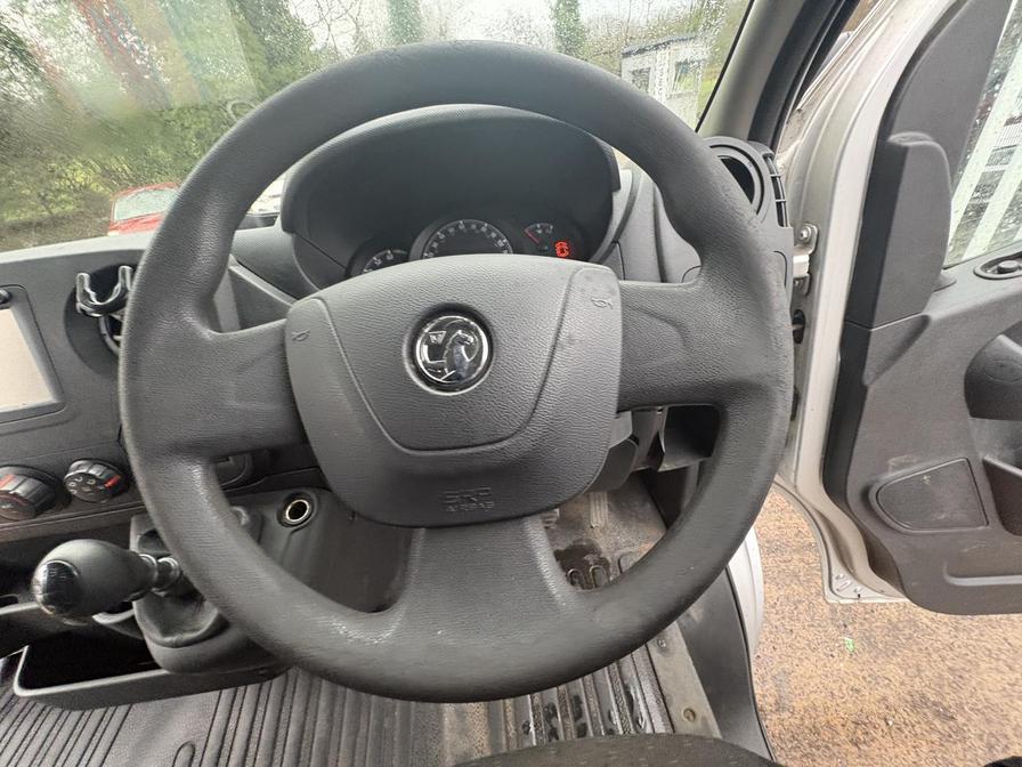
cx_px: 511
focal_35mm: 14
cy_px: 384
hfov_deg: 102.1
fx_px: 413
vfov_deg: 85.7
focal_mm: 2.22
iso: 500
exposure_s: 1/60
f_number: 2.2
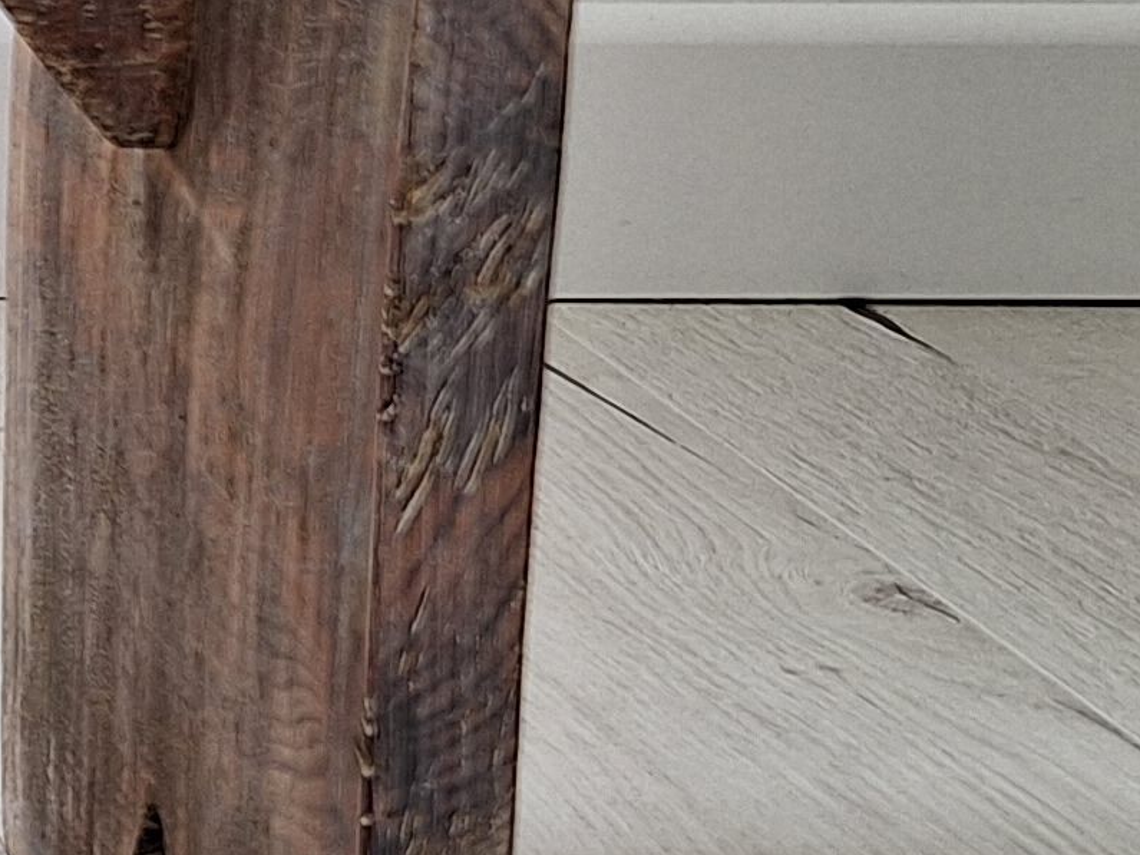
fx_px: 3885
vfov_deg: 12.5
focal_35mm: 118
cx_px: -889
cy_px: 333
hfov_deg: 14.7
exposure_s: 1/50
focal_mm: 5.54
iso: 50
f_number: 1.8
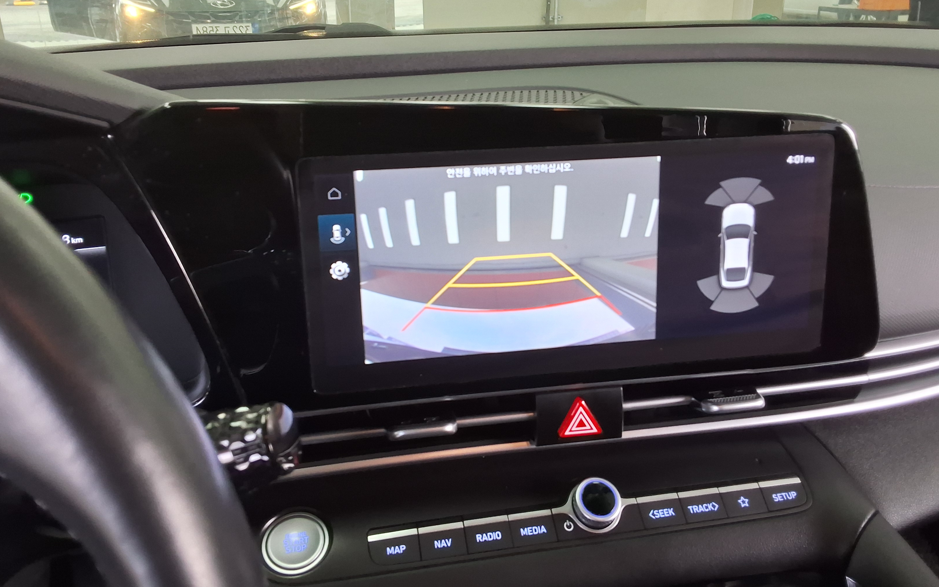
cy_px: 246
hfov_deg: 62.9
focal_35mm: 30
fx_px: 768
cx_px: 468
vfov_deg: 41.7
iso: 50
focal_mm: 2.91
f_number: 1.9
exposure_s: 1/40
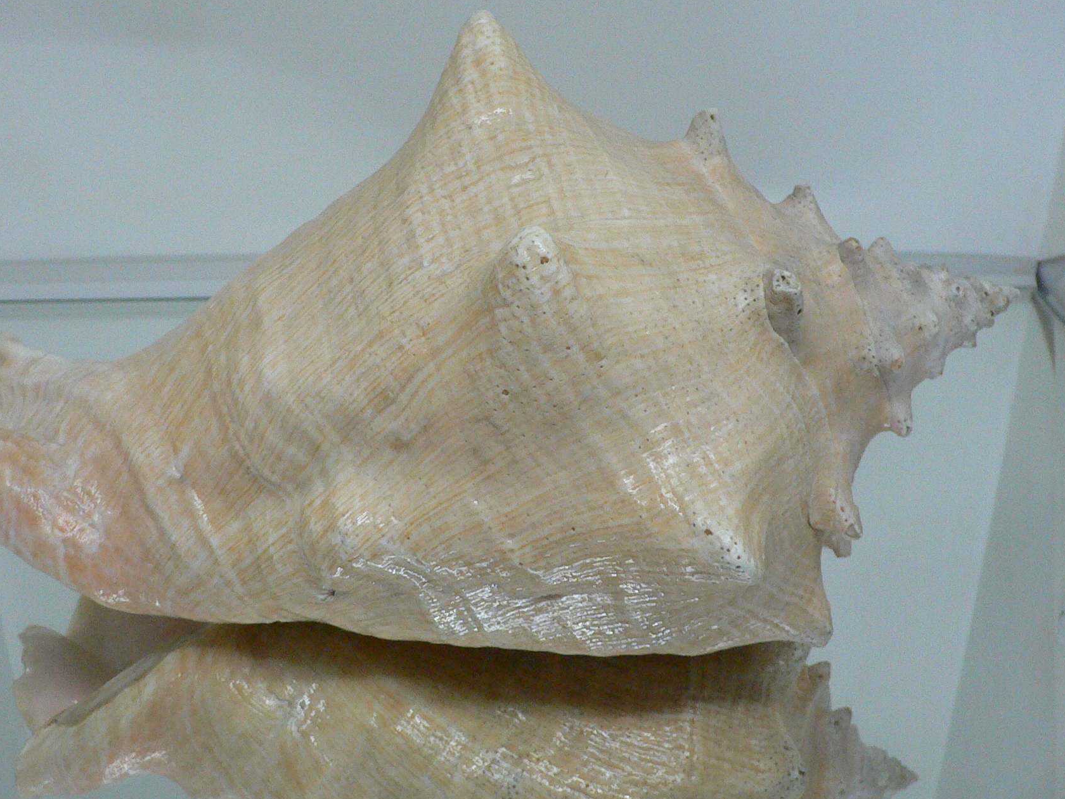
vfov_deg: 34.2
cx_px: 495
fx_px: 1292
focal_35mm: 42
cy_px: 324
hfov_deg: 44.8
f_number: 2.8
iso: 200
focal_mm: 4.6
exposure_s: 1/60
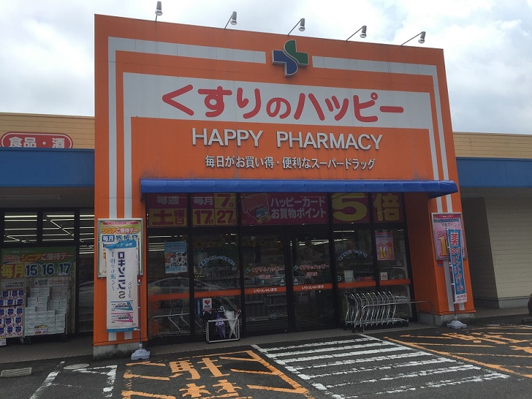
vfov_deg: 48.2
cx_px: 266
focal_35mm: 29
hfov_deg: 61.7
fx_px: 446
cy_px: 200
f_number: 2.2
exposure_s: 1/2083
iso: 32
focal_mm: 4.15
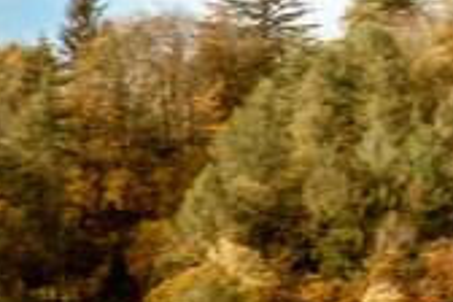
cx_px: -712
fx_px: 6279
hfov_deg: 4.0
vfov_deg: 2.7
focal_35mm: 499
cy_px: 915
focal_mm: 82
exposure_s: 1/100
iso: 100
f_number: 8
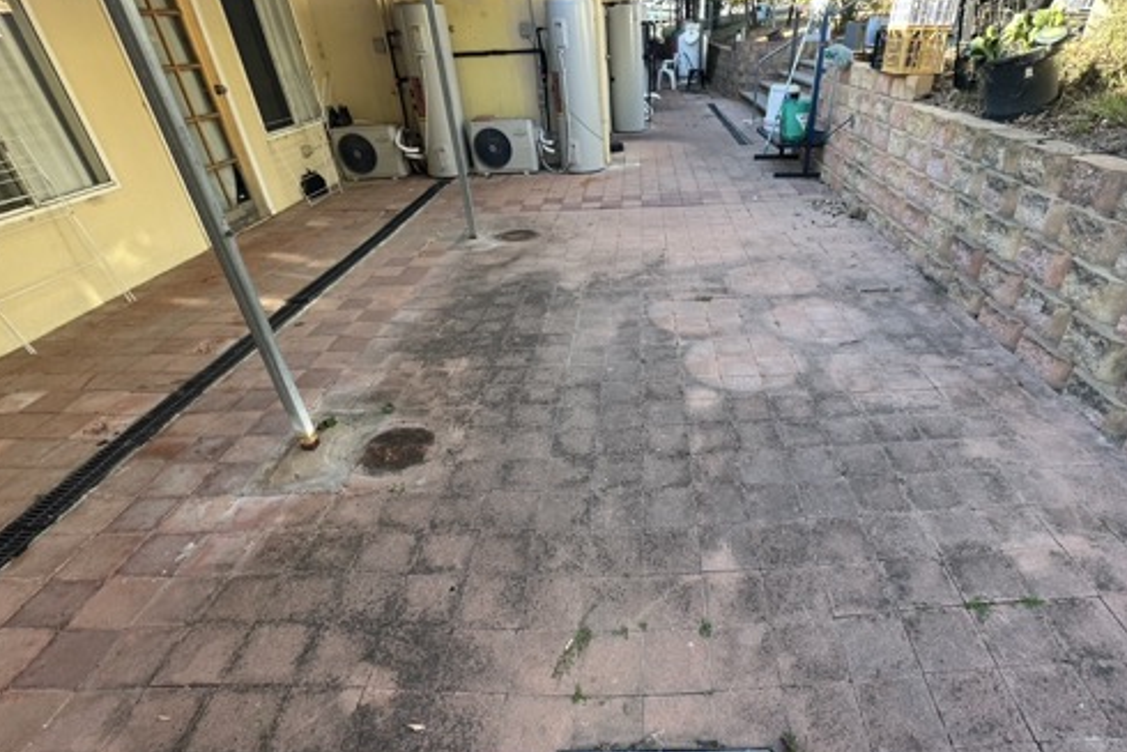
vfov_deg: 64.5
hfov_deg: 86.3
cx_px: 649
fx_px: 595
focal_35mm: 19
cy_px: 409
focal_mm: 2.22
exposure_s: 1/99
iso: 50
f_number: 2.2
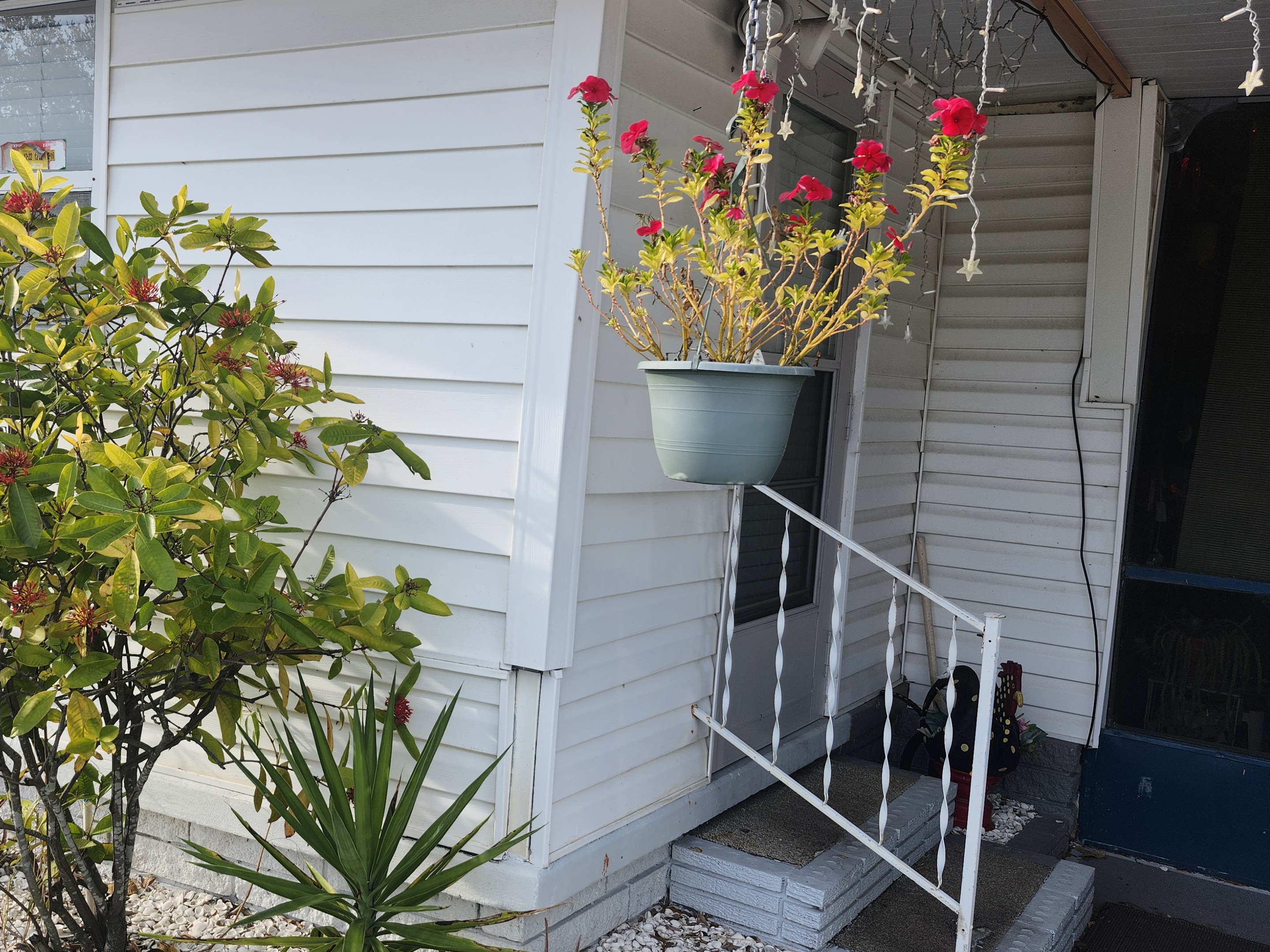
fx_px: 1174
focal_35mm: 32
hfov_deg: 55.2
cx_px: 388
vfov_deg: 44.1
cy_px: 502
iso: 25
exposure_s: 1/652
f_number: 1.8
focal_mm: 5.54
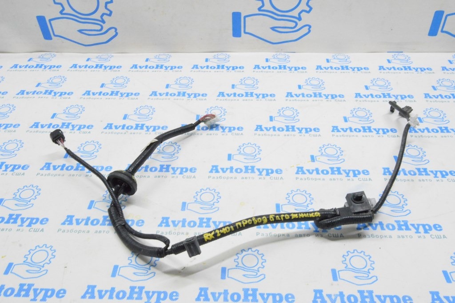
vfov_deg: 39.9
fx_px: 417
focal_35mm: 33
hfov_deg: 57.3
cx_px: 228
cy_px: 152
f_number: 20
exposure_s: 1/20
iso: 6400
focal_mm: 22
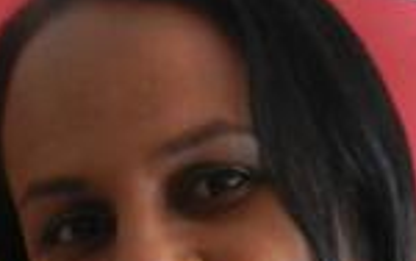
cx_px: 272
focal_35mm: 104
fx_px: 1180
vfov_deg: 11.4
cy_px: 525
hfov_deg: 19.9
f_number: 3.4
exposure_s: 1/40
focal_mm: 4
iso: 640
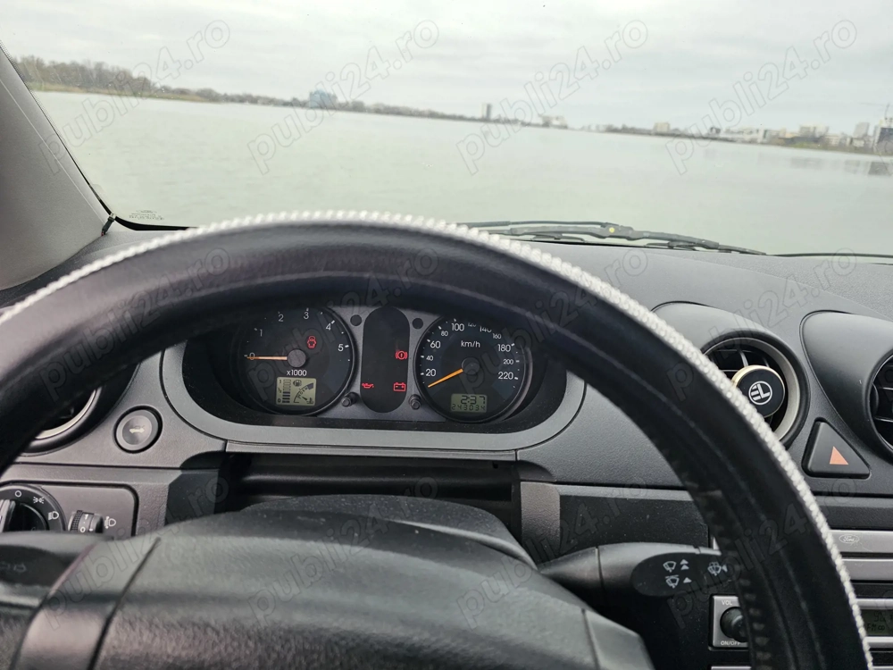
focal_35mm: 23
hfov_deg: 73.9
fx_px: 593
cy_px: 335
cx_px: 446
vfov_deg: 58.9
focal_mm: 6.3
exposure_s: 1/100
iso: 12
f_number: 1.7
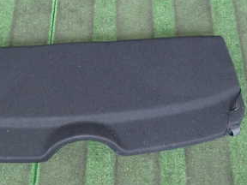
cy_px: 115
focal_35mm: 52
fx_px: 371
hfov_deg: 36.5
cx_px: 86
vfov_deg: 27.9
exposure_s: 1/100
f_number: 2
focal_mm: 4.5
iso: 400
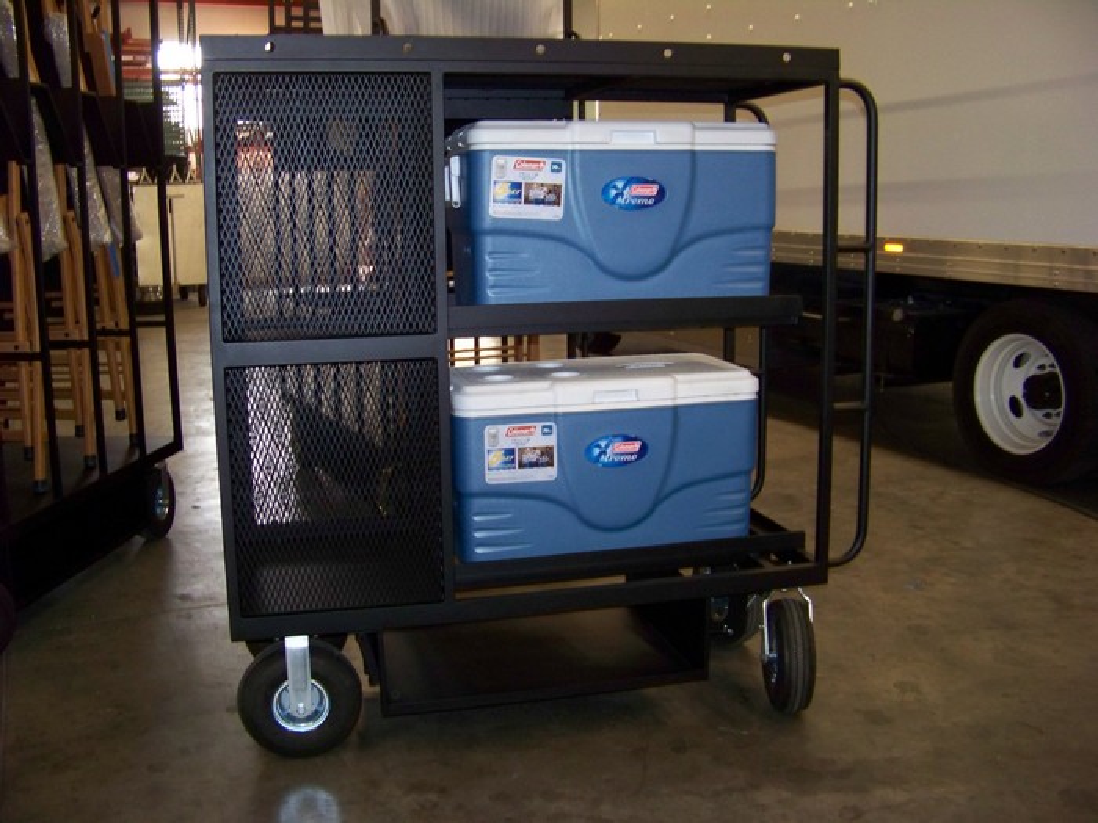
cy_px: 412
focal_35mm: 36
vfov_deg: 39.7
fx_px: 1142
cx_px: 549
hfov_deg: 51.4
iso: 200
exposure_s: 1/30
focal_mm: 5.85
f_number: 2.8
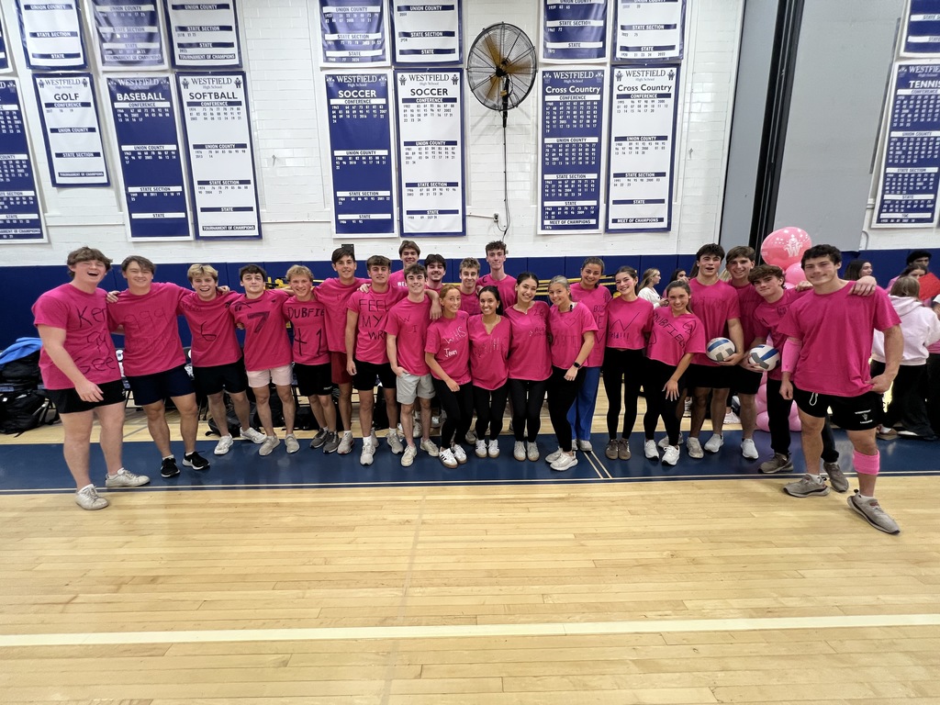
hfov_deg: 106.2
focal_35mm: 13
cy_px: 352
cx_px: 470
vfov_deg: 89.9
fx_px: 353
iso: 200
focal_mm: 1.57
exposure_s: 1/120
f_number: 1.8
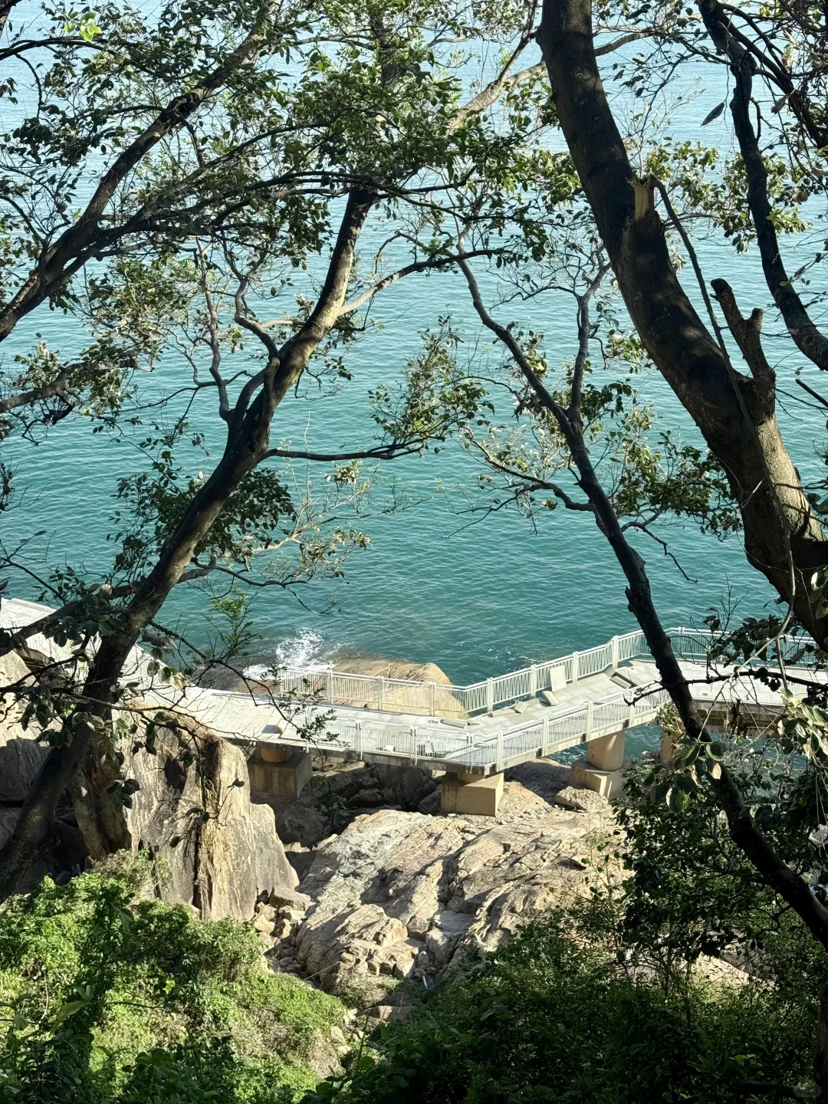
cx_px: 414
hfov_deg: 30.3
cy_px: 552
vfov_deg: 39.7
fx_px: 1531
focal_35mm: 48
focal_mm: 6.76
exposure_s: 1/2762
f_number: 1.78
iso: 80
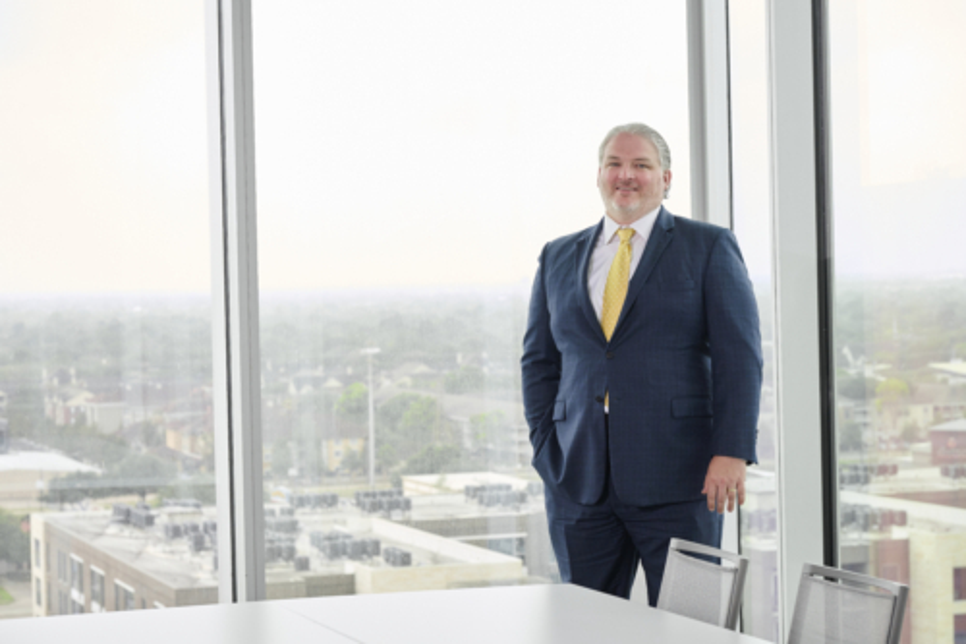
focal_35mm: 86
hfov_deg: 23.7
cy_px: 322
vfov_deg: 15.9
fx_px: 2307
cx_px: 483
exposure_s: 1/160
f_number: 7.1
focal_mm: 86
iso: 1250
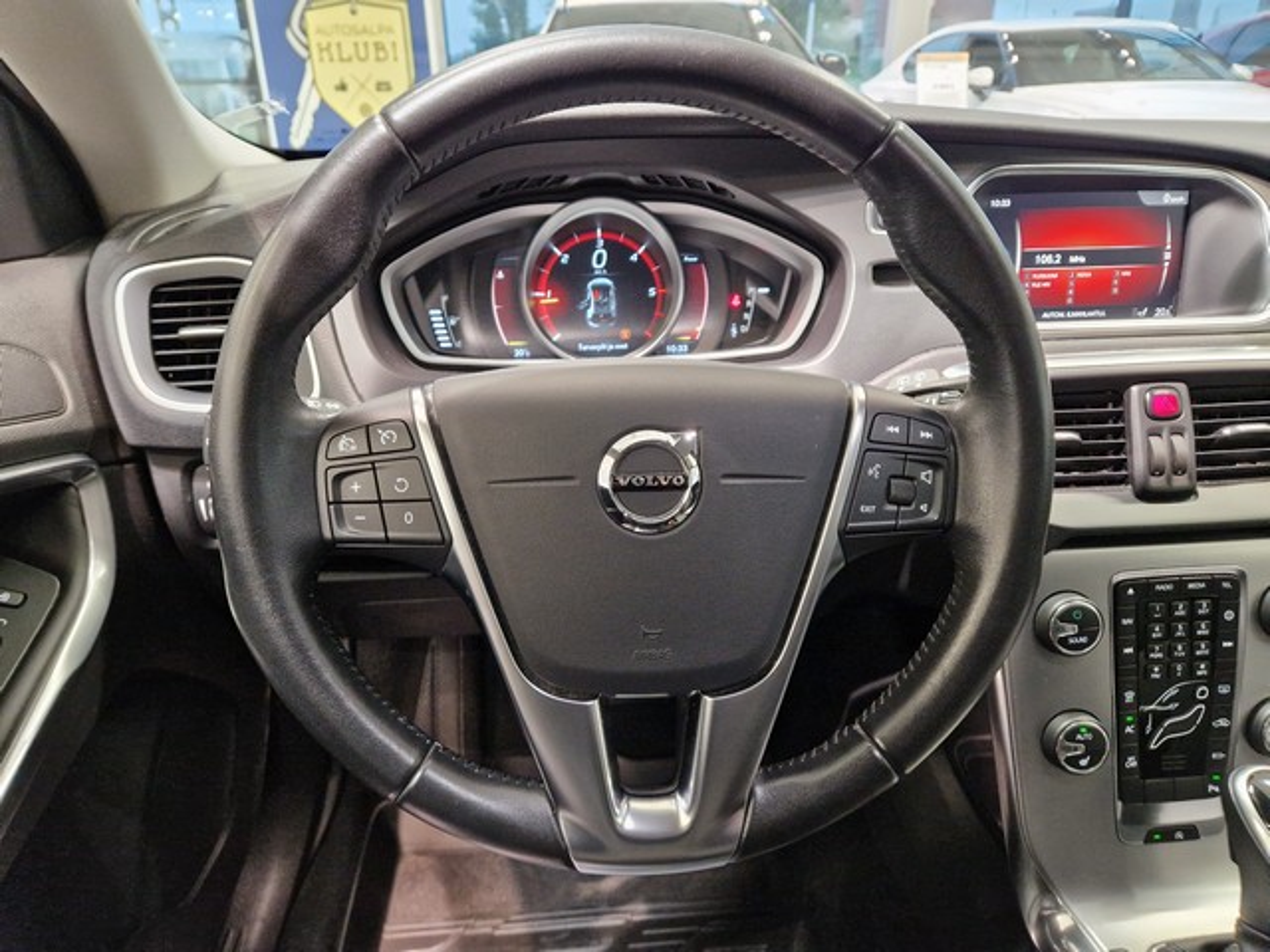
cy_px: 476
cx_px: 635
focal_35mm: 23
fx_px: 844
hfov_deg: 73.9
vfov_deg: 58.9
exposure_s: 1/100
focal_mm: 5.4
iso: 1000
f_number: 1.8
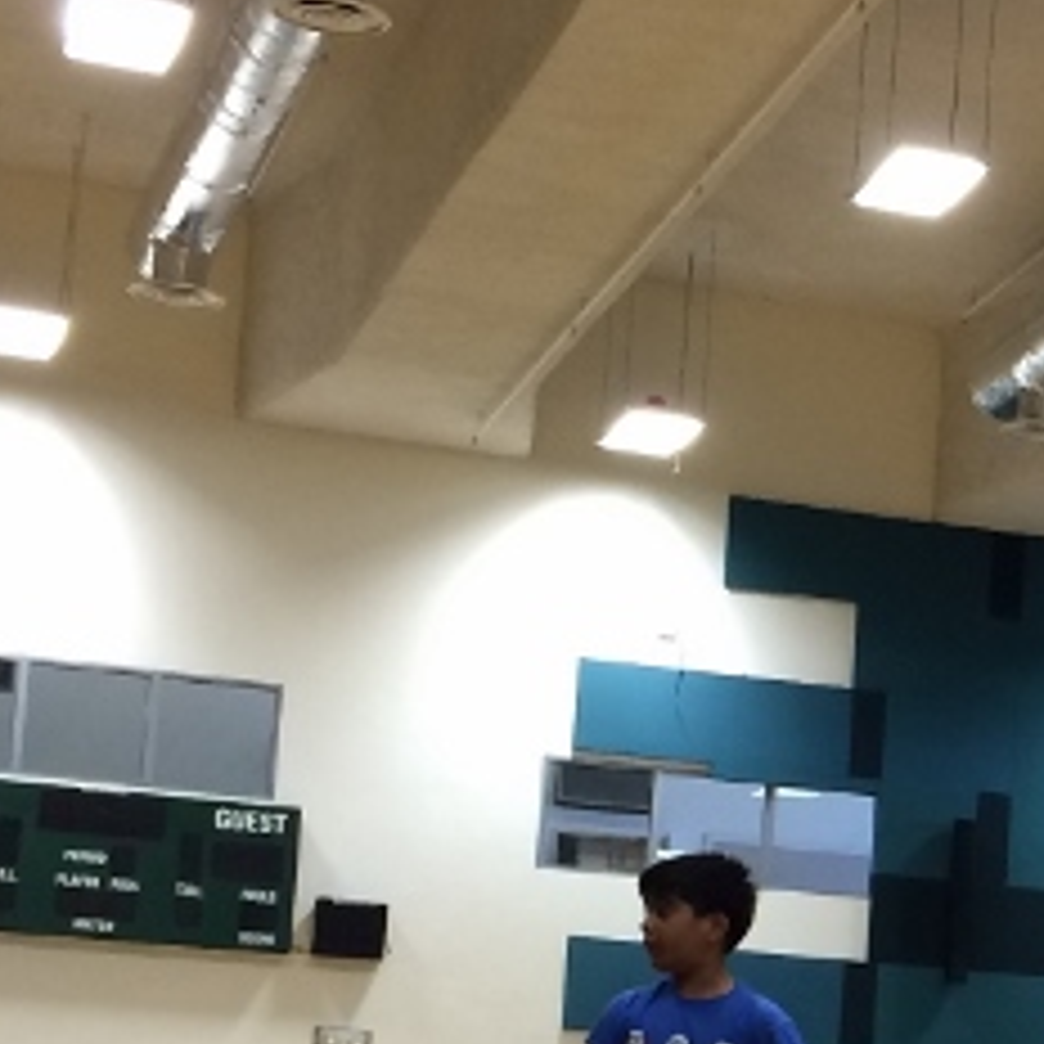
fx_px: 3856
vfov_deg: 15.2
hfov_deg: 14.3
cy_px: 954
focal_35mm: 113
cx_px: 1606
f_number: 2.2
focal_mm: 4.15
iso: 125
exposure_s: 1/33
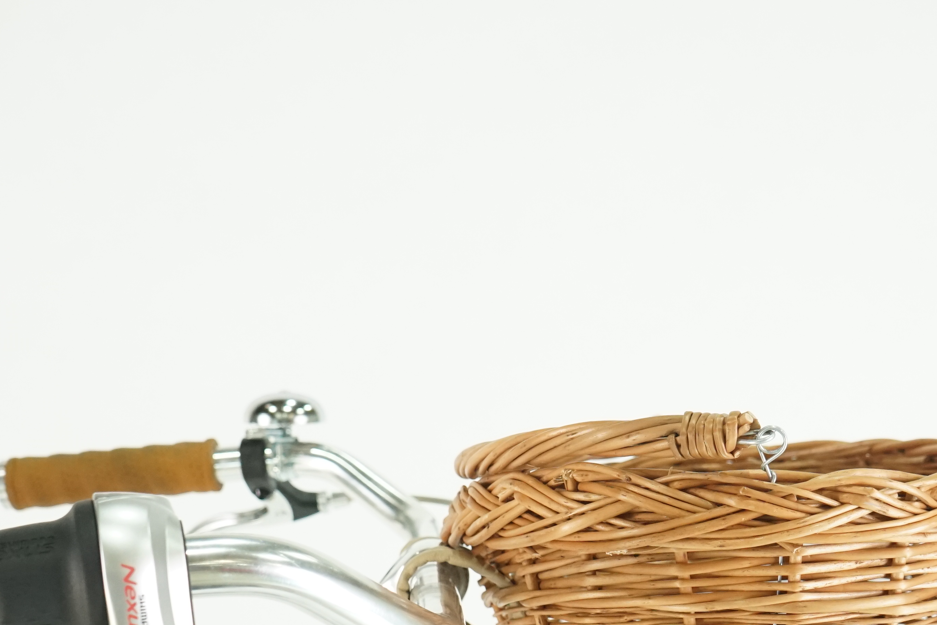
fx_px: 1952
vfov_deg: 17.8
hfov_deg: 26.9
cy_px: 612
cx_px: 612
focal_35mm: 75
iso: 2500
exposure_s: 1/200
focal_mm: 34
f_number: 5.6
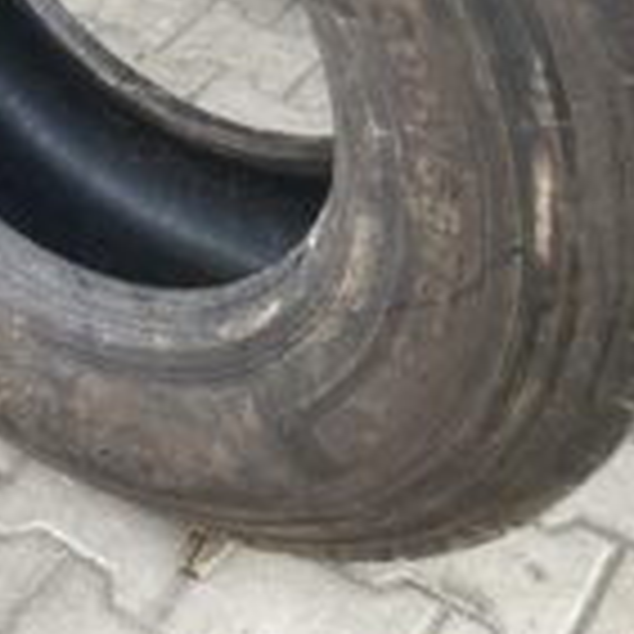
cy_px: -83
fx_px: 1450
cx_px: 171
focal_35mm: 70
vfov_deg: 23.0
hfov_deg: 24.4
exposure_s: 1/100
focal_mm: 4.25
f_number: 1.8
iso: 100
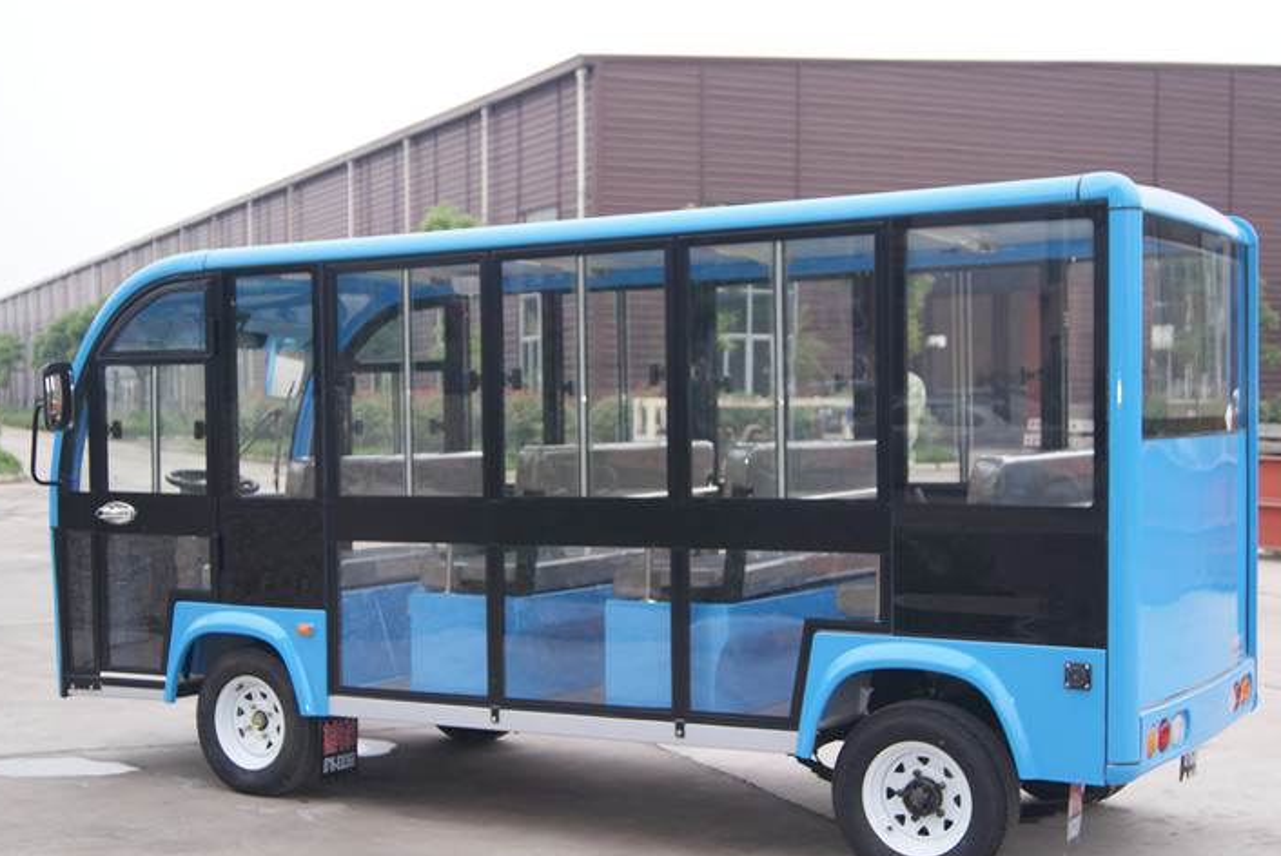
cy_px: 460
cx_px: 613
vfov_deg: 26.5
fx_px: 1816
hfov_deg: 38.8
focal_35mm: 51
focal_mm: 30
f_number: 5
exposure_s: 1/160
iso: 100
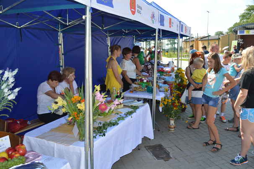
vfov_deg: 43.5
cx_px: 127
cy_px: 84
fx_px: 211
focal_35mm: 30
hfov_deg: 62.0
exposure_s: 1/200
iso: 100
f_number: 5.6
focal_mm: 20
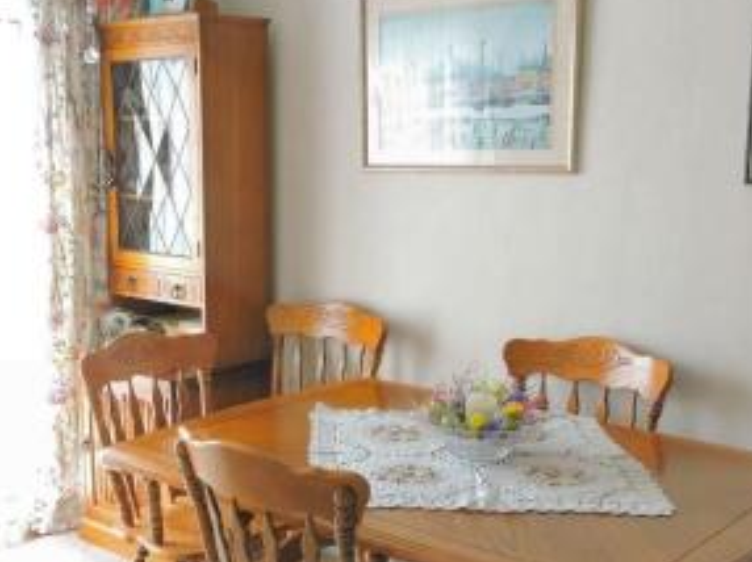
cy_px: 429
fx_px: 1064
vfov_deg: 29.1
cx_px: 272
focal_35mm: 49
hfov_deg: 38.6
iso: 100
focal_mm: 4.3
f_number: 3.3
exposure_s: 1/40
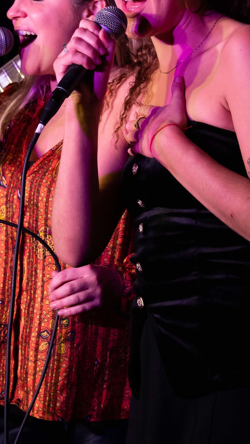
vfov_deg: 10.4
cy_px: 58
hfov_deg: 5.9
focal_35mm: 207
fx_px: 2439
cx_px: 115
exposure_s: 1/160
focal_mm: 75
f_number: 6.3
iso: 2500
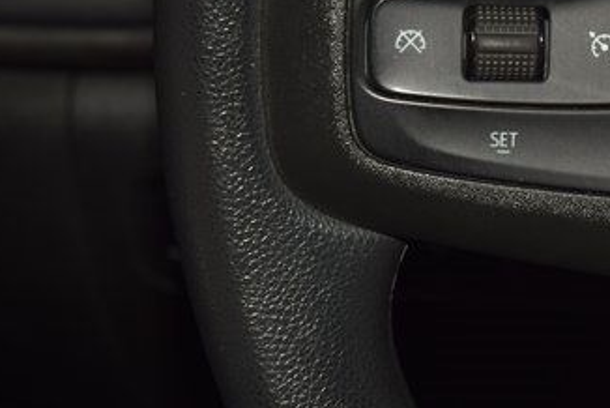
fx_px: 3494
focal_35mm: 206
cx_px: 556
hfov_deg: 9.9
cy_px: 48
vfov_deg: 6.7
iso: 100
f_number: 8
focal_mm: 70
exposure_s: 1/125
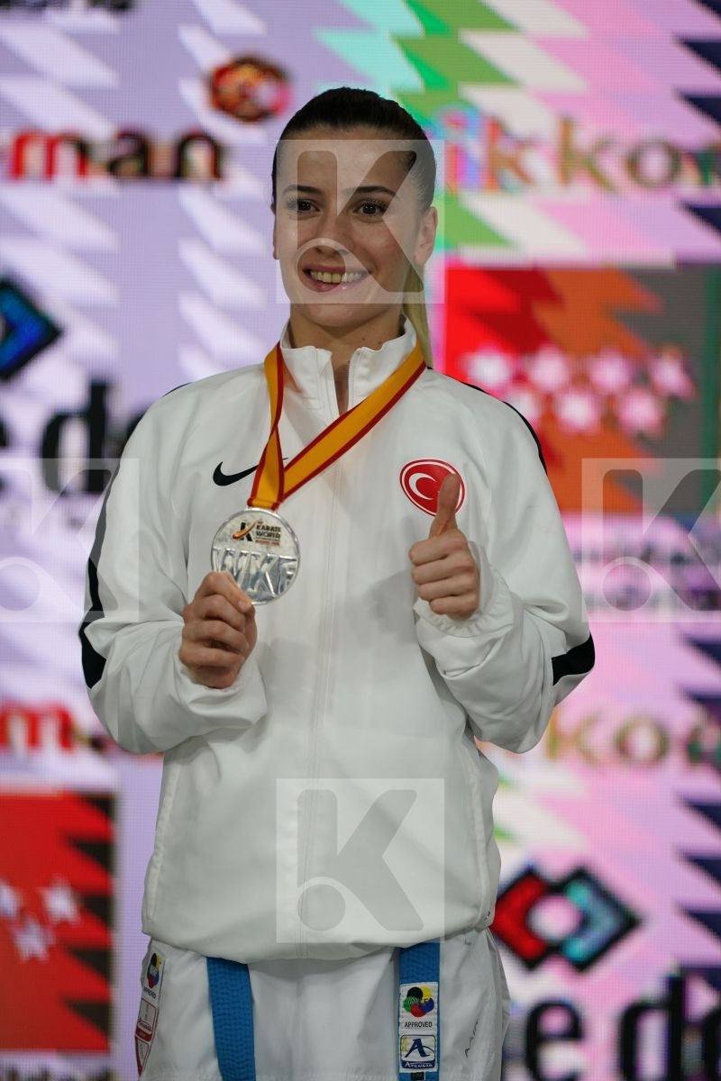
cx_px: 360
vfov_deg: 5.2
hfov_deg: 3.4
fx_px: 12016
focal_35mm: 400
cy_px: 540
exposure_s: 1/500
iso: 1600
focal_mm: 400
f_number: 2.8
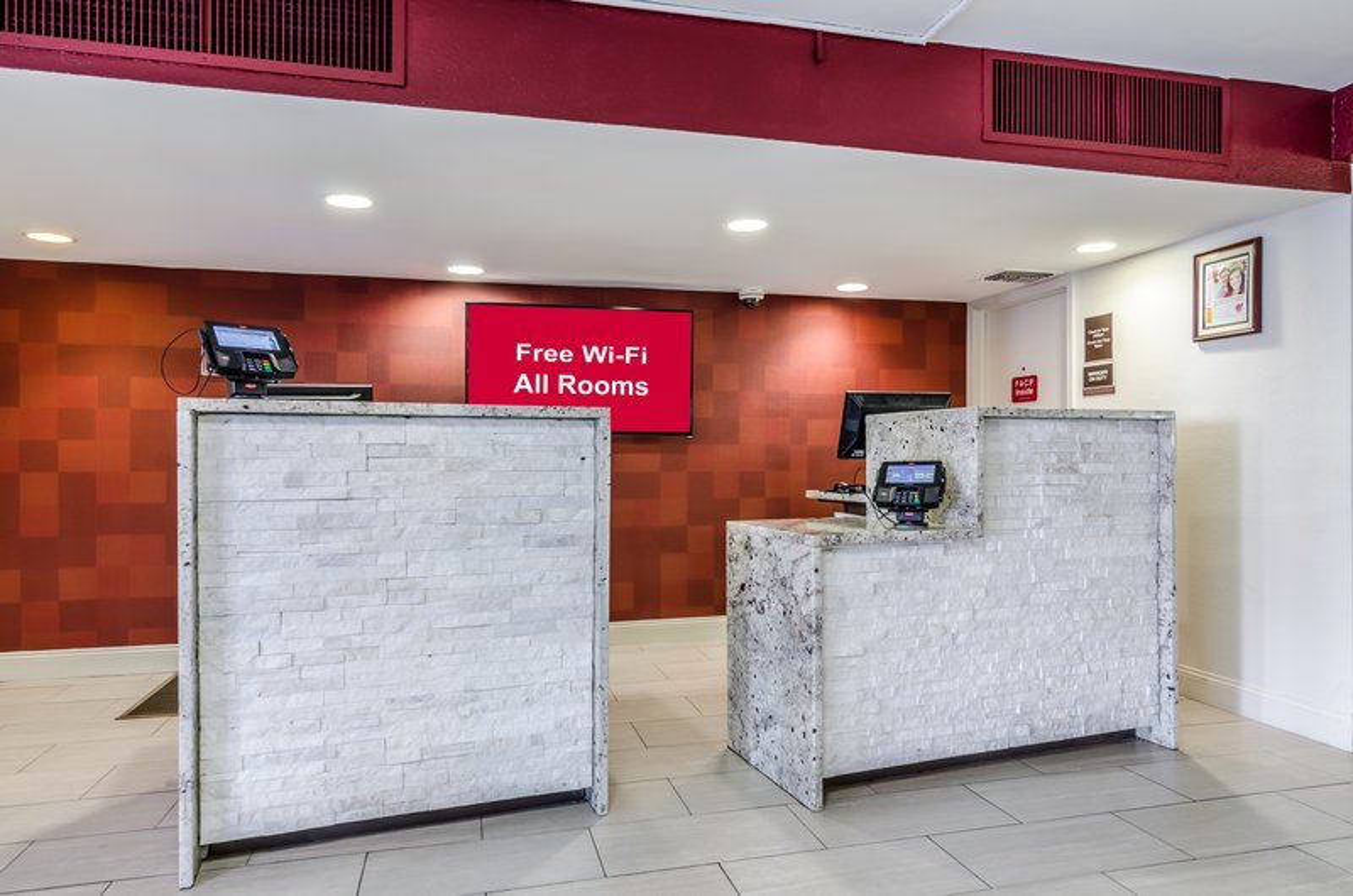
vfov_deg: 59.3
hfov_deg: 81.3
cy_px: 448
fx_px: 788
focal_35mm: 21
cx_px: 676
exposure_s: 1/15
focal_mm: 14
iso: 320
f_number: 9
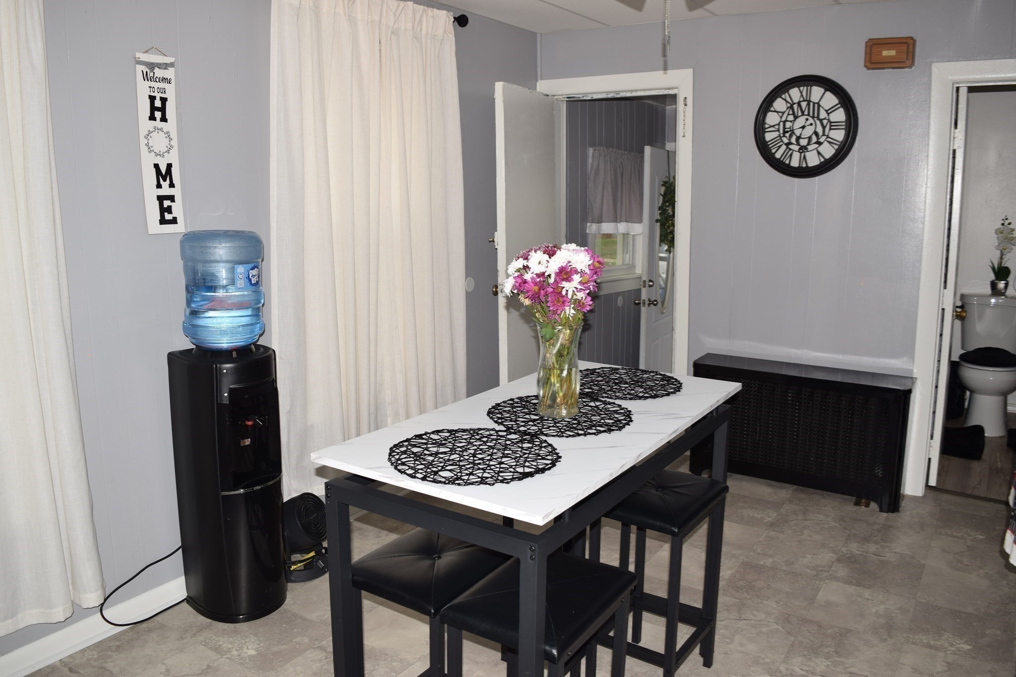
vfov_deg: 47.9
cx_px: 508
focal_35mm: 27
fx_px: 762
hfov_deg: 67.4
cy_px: 338
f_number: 6.3
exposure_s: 1/125
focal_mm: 18
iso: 100
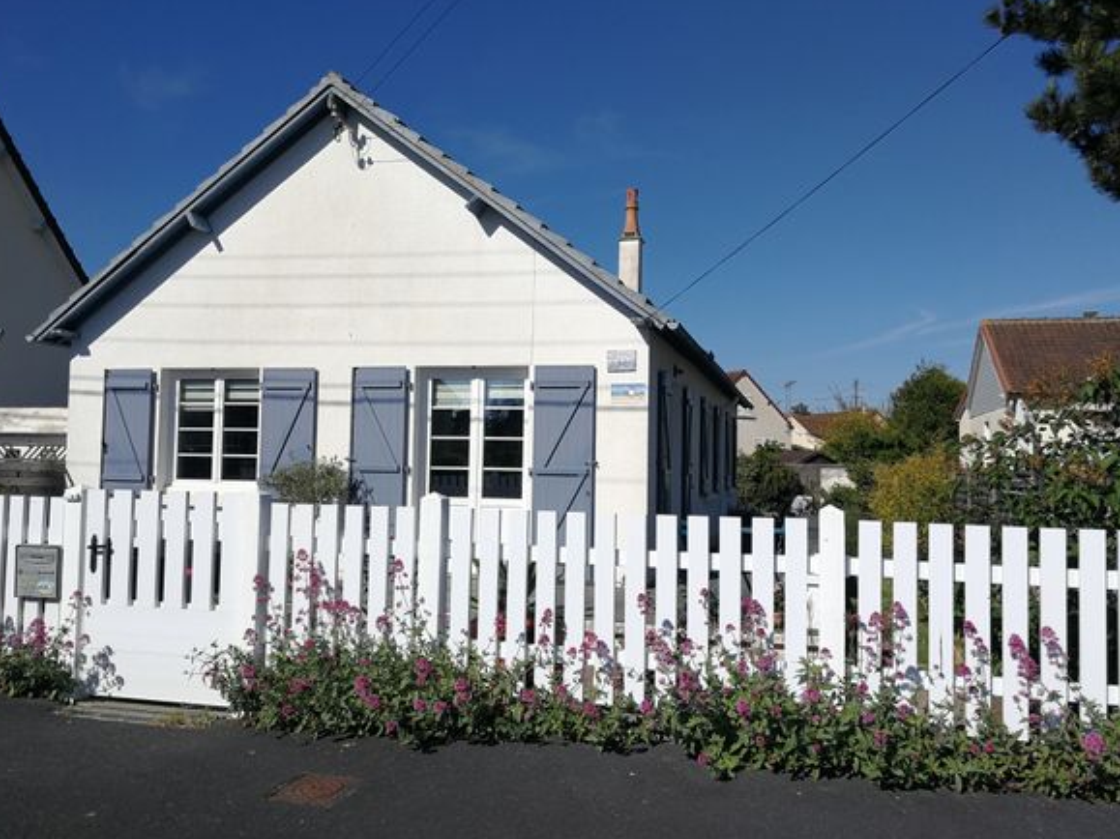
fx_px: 906
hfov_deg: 63.5
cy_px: 414
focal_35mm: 28
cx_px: 557
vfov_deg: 49.7
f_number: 2.2
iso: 50
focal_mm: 3.95
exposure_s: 1/2179
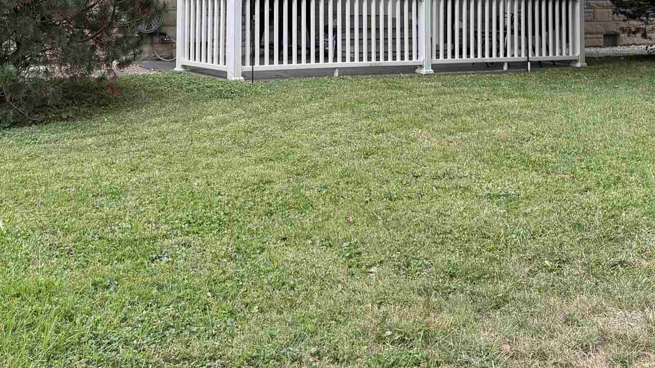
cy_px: -58
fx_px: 1007
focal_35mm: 58
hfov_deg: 35.5
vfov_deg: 19.7
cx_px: 197
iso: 100
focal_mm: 6.76
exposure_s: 1/1032
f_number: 1.78
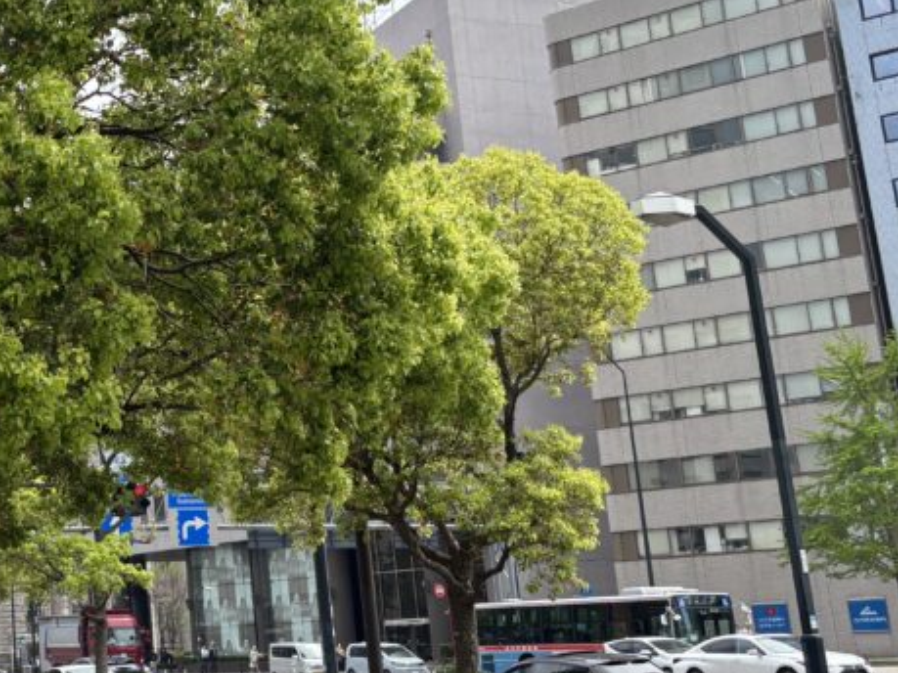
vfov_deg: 25.2
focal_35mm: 58
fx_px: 1504
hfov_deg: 31.4
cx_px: 57
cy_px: 280
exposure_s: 1/1205
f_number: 1.6
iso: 50
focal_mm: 5.96
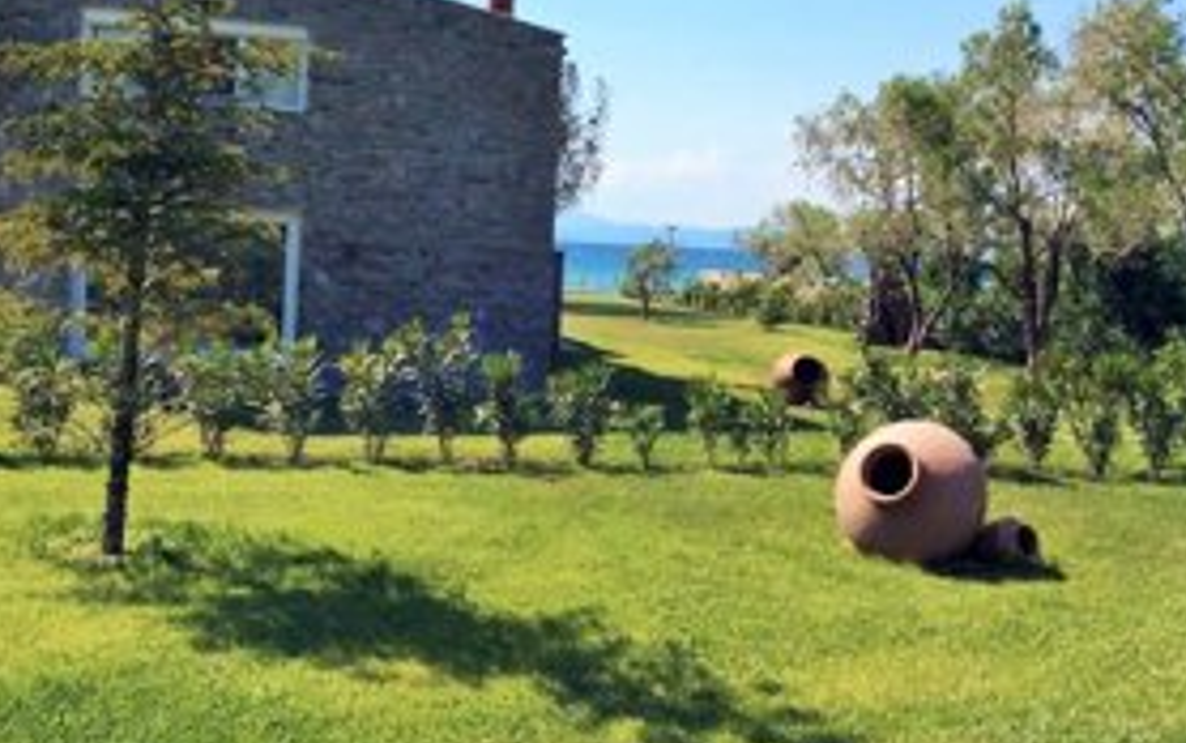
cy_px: 248
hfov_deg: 45.3
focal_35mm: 44
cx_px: 599
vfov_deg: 29.0
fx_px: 1423
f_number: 2.4
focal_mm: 3.3
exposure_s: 1/2203
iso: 32
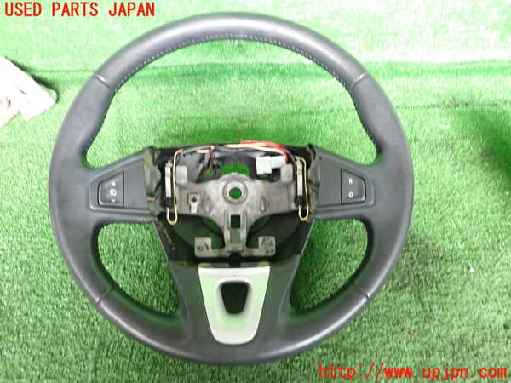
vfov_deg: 54.9
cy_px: 192
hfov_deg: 69.4
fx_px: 369
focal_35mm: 25
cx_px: 256
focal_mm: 4.5
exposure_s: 1/30
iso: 320
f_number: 2
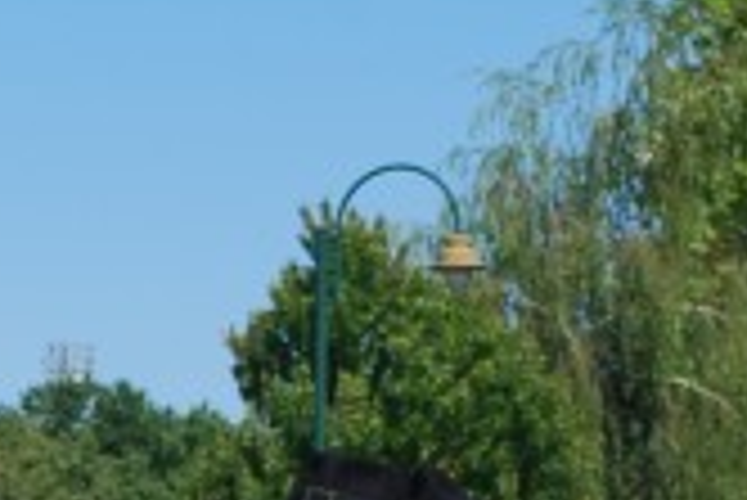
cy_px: 574
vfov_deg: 4.5
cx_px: -360
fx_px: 6313
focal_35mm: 304
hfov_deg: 6.7
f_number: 8
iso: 100
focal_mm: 42
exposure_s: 1/250
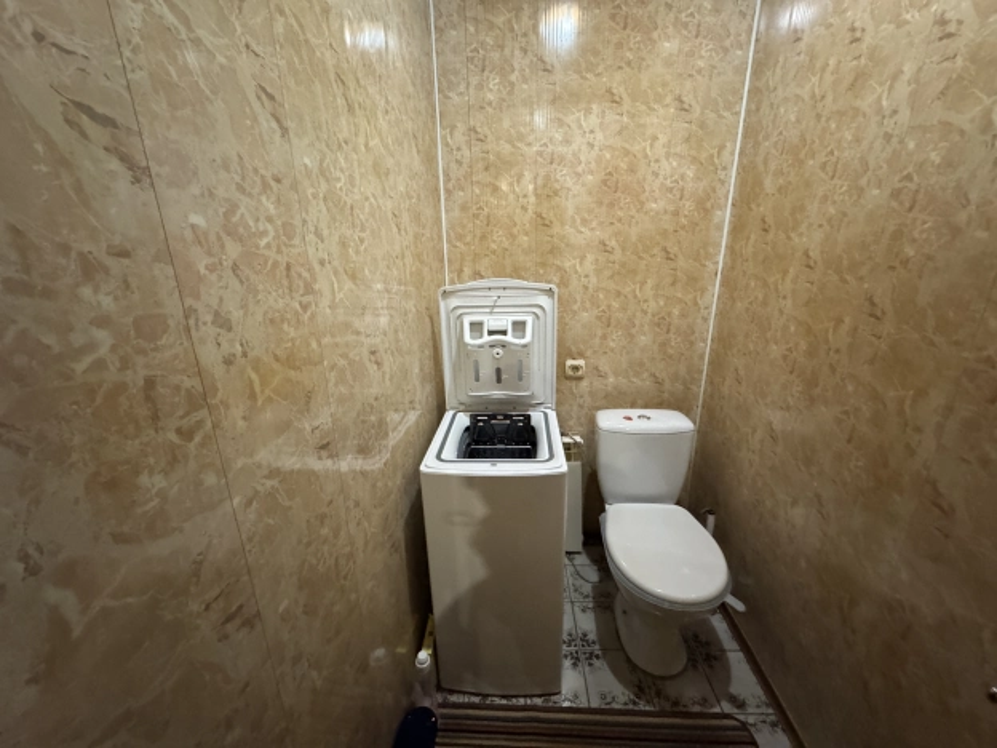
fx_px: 403
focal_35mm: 14
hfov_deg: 102.1
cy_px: 374
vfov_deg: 85.7
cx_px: 498
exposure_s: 1/50
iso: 1000
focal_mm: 2.22
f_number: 2.2
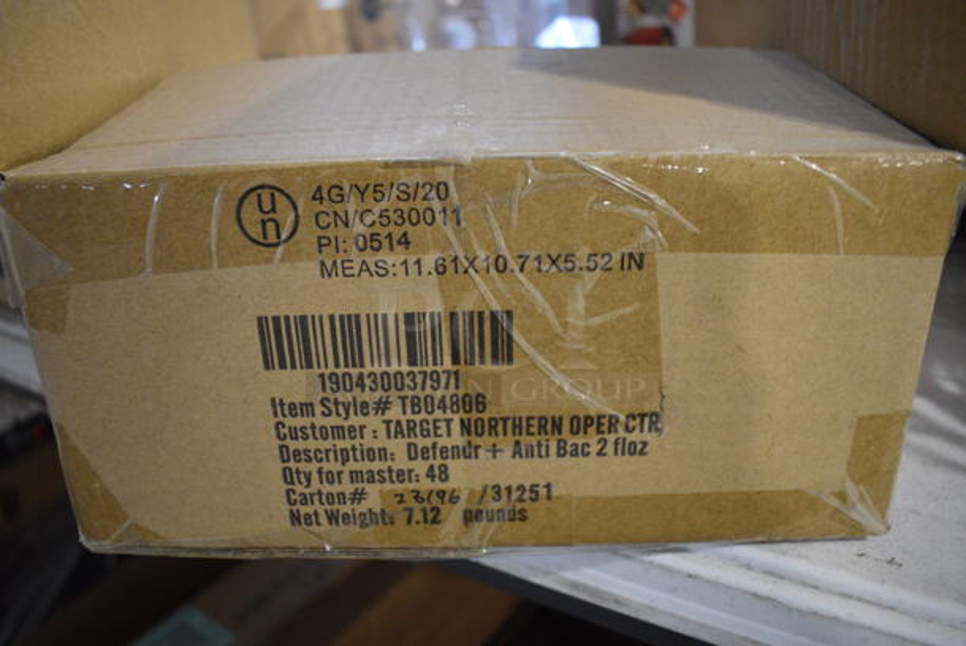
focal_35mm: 27
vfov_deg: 48.0
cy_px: 323
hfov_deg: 67.3
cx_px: 483
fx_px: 725
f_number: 4
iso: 1800
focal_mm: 18
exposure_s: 1/60
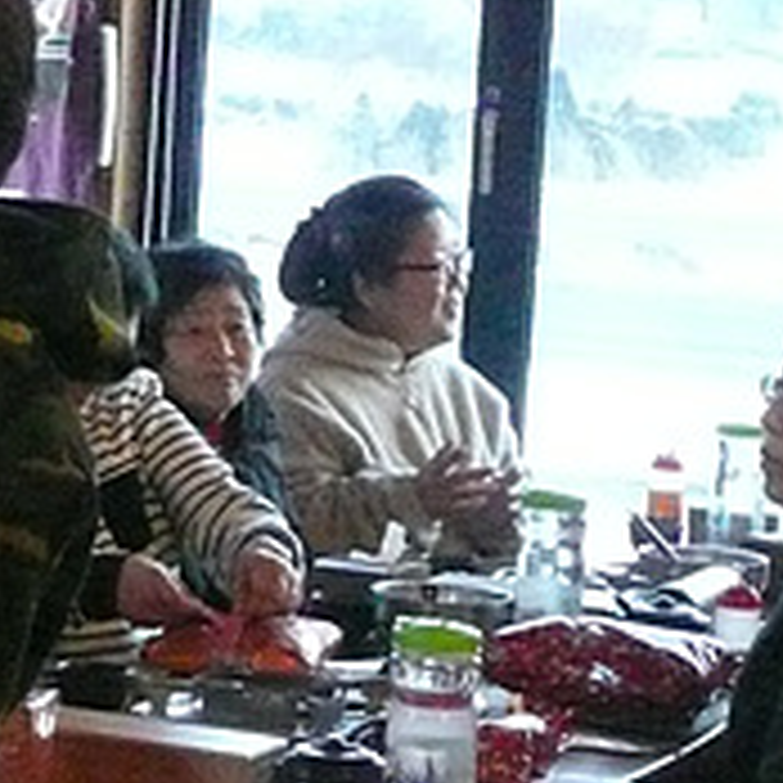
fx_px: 3992
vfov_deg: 11.2
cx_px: 9
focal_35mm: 156
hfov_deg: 11.1
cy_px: 423
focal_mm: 7.8
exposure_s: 1/50
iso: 1250
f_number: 4.2
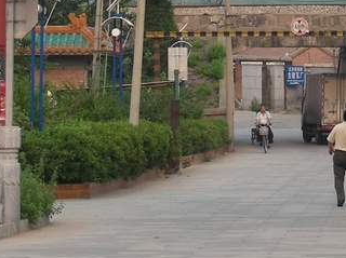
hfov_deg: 8.8
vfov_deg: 6.5
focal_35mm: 225
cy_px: -51
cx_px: 238
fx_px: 2246
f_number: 4
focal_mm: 13.2
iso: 50
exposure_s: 1/193
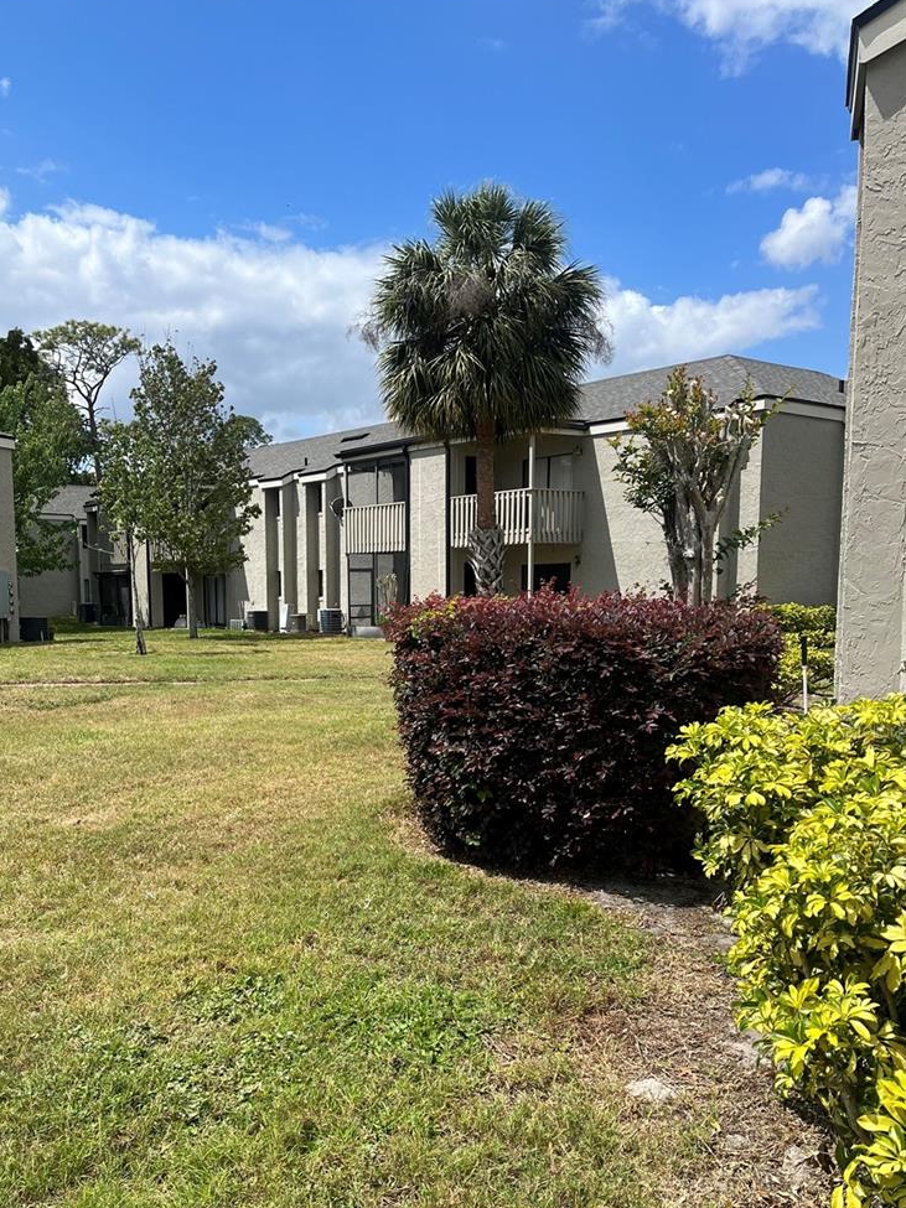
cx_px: 377
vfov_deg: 56.4
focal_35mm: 32
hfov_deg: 44.0
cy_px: 730
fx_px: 1117
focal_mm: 5.1
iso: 50
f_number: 1.6
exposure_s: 1/4149
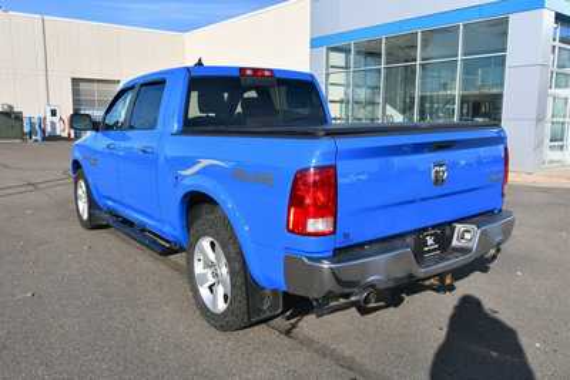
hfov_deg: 61.9
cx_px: 285
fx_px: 475
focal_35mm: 30
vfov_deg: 43.6
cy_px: 190
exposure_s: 1/320
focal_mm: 20
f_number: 9
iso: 100
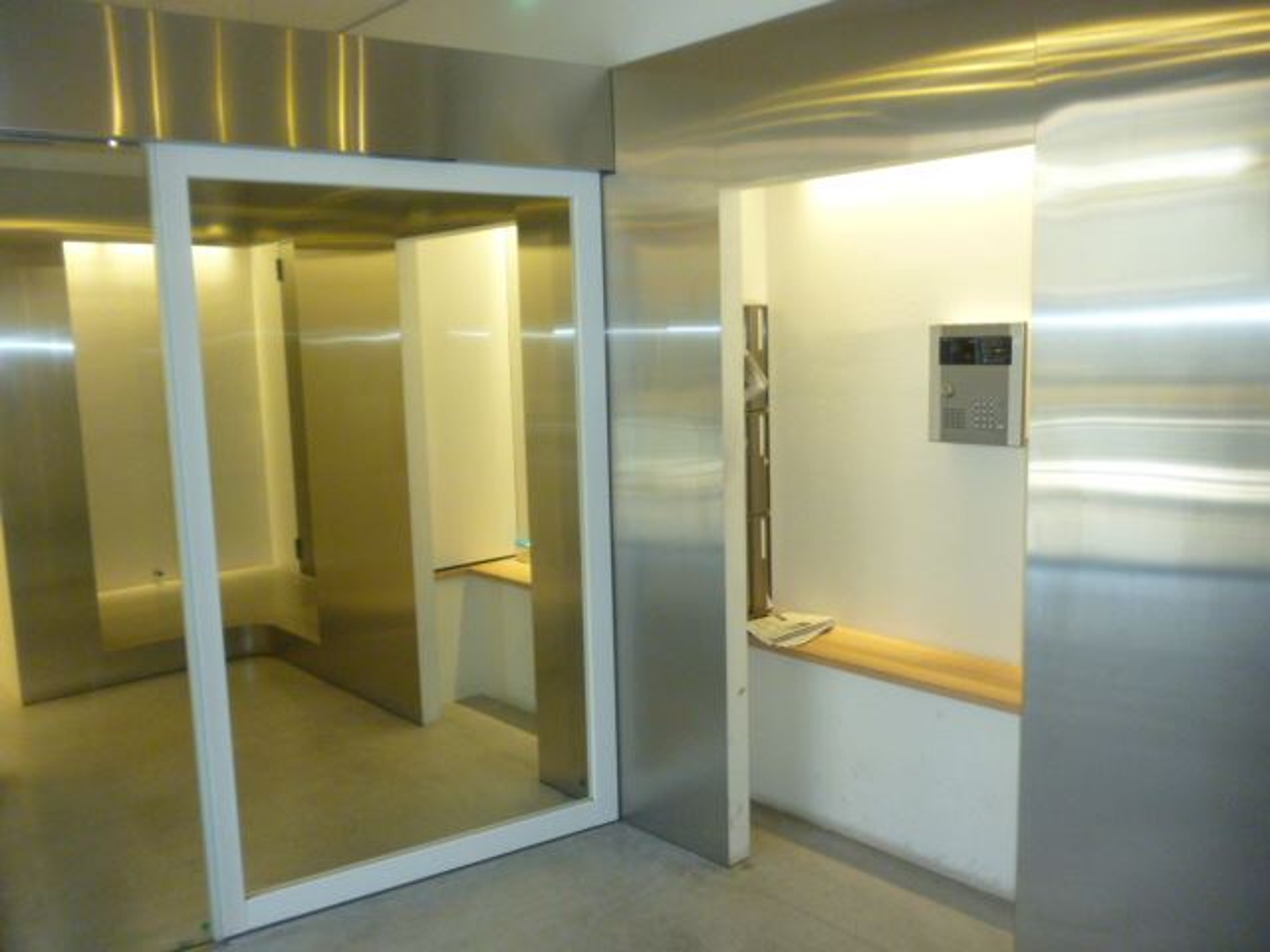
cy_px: 476
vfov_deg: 49.7
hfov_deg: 63.4
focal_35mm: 28
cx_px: 635
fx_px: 1027
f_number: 3.1
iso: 400
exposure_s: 1/60
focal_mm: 5
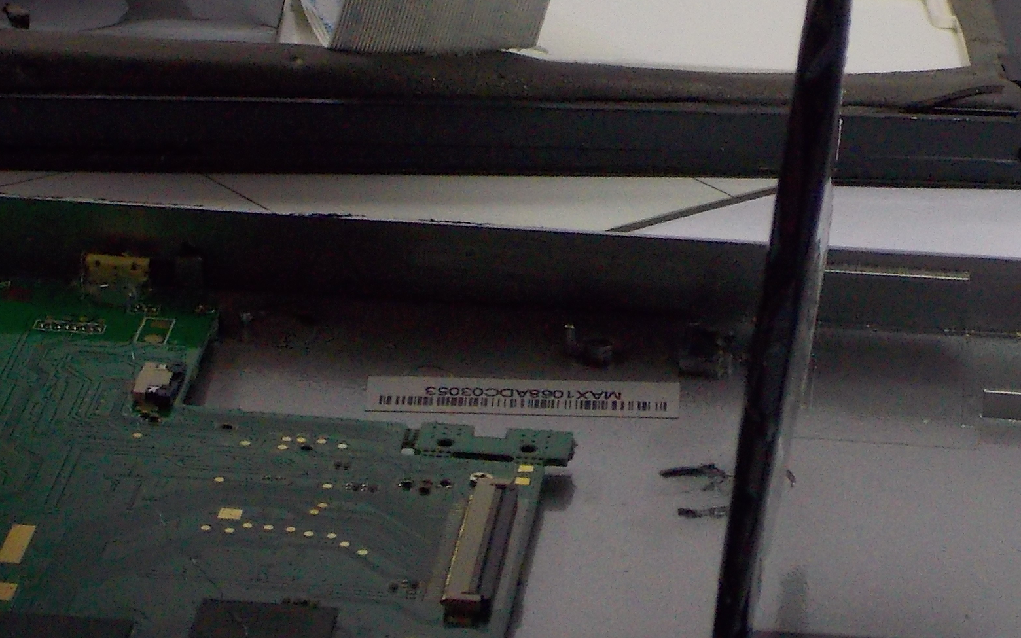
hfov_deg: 12.2
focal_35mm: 171
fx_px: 4758
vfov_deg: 7.7
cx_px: 831
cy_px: 206
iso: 200
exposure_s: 1/60
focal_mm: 9.7
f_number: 5.3
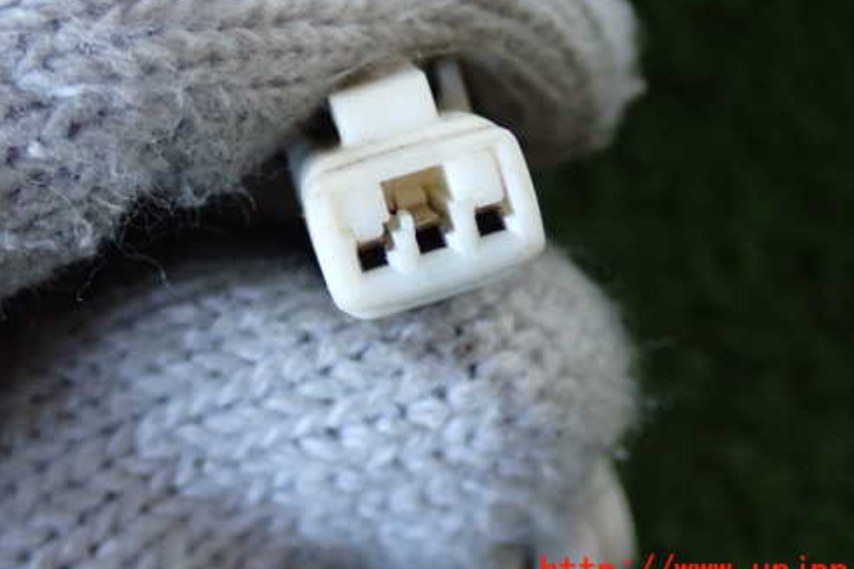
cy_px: 202
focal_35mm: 74
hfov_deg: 27.3
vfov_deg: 18.4
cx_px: 410
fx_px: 1755
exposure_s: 1/40
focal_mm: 10.35
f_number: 3.5
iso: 800
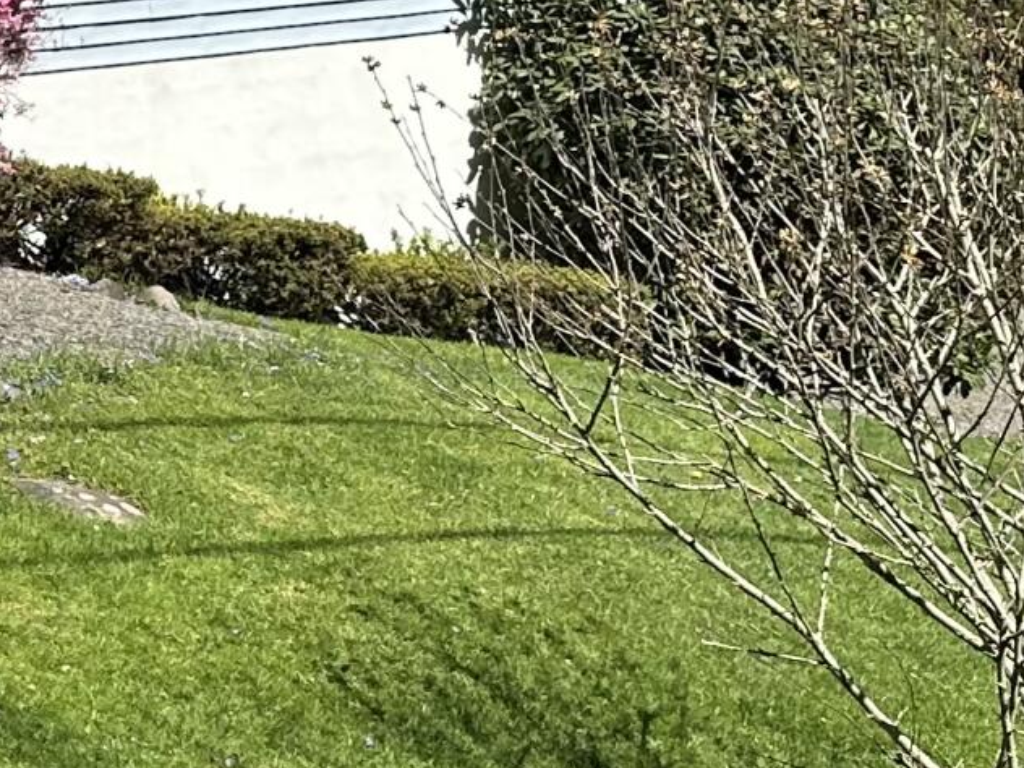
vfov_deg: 12.6
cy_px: -203
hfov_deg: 14.7
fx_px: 3372
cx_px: -920
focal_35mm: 114
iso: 80
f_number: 1.78
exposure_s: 1/3717
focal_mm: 6.86
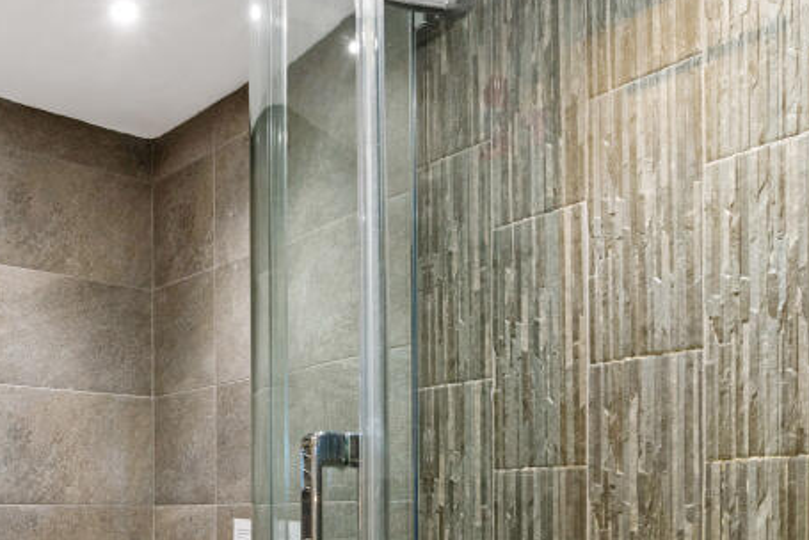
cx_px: 107
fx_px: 809
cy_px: 525
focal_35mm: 36
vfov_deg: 34.1
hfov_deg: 48.5
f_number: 8
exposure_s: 1/6
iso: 640
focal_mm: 16
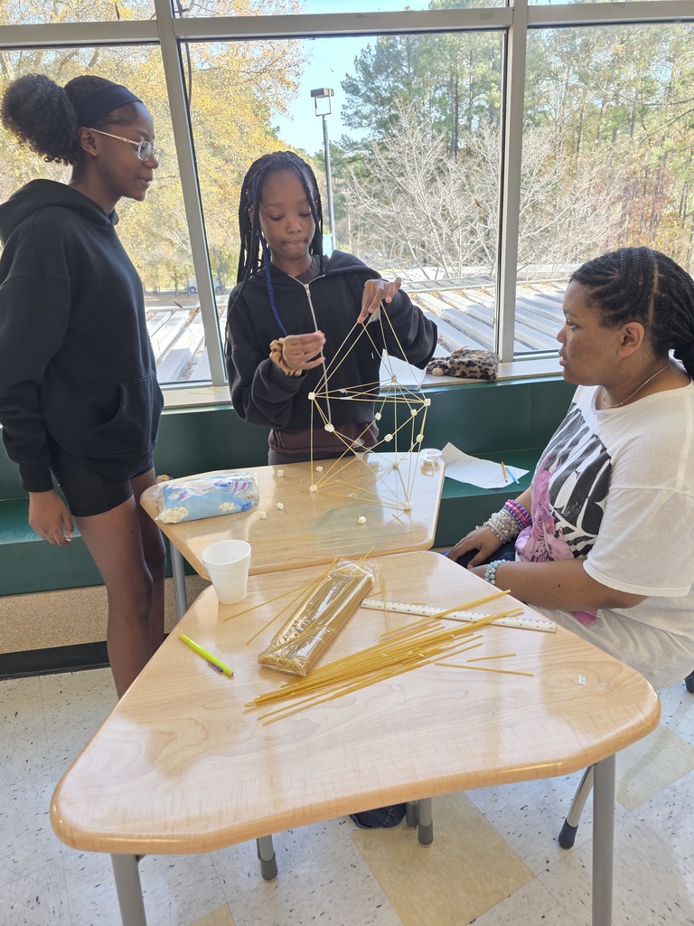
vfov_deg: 73.9
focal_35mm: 23
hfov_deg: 58.9
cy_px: 463
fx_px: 615
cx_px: 347
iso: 40
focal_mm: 6.3
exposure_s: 1/120
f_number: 1.7
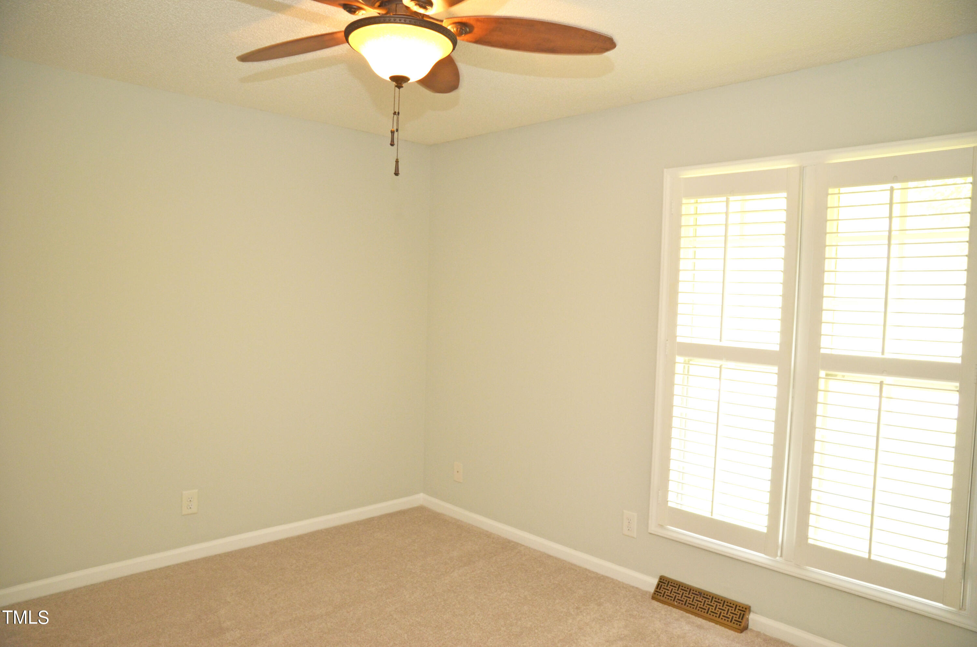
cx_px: 488
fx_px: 650
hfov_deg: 73.9
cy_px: 324
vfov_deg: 52.9
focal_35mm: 24
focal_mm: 16
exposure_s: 1/125
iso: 360
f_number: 4
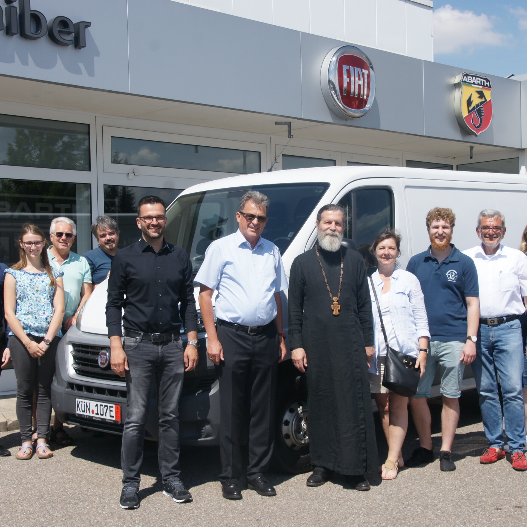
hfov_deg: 34.0
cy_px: 265
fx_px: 861
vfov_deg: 34.0
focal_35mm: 50
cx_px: 283
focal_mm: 26
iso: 200
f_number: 9
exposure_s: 1/320
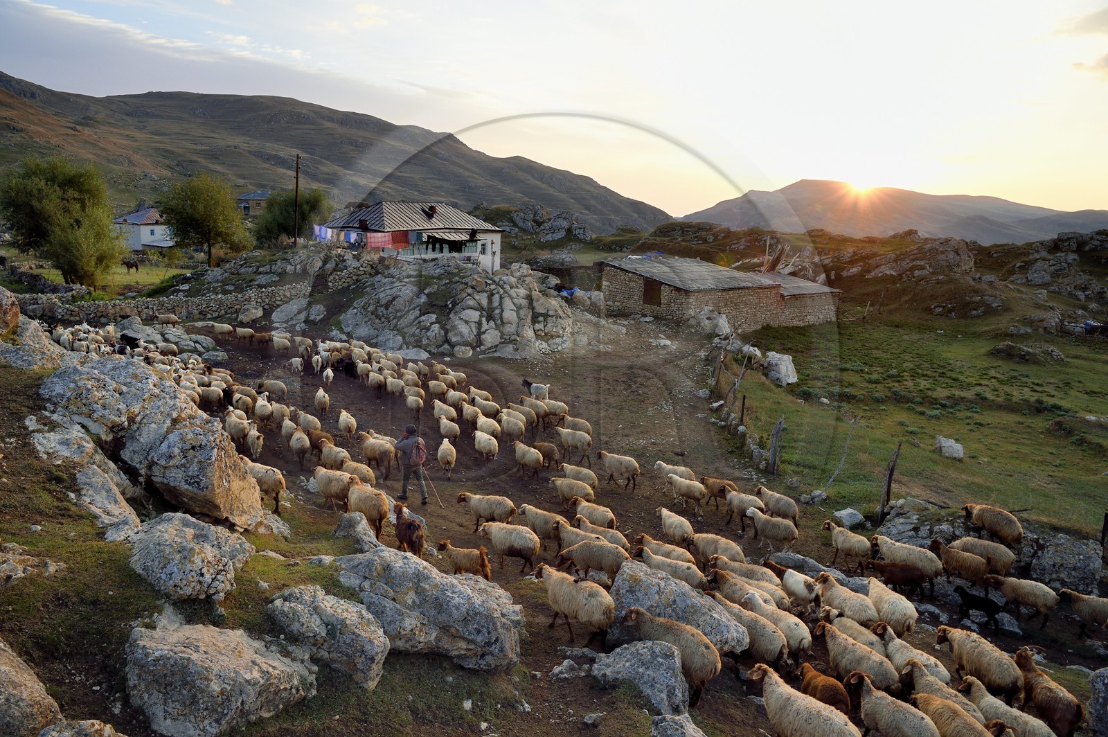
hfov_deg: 73.8
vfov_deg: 53.1
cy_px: 368
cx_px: 554
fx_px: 738
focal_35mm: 24
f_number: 13
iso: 800
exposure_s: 1/160
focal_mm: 24
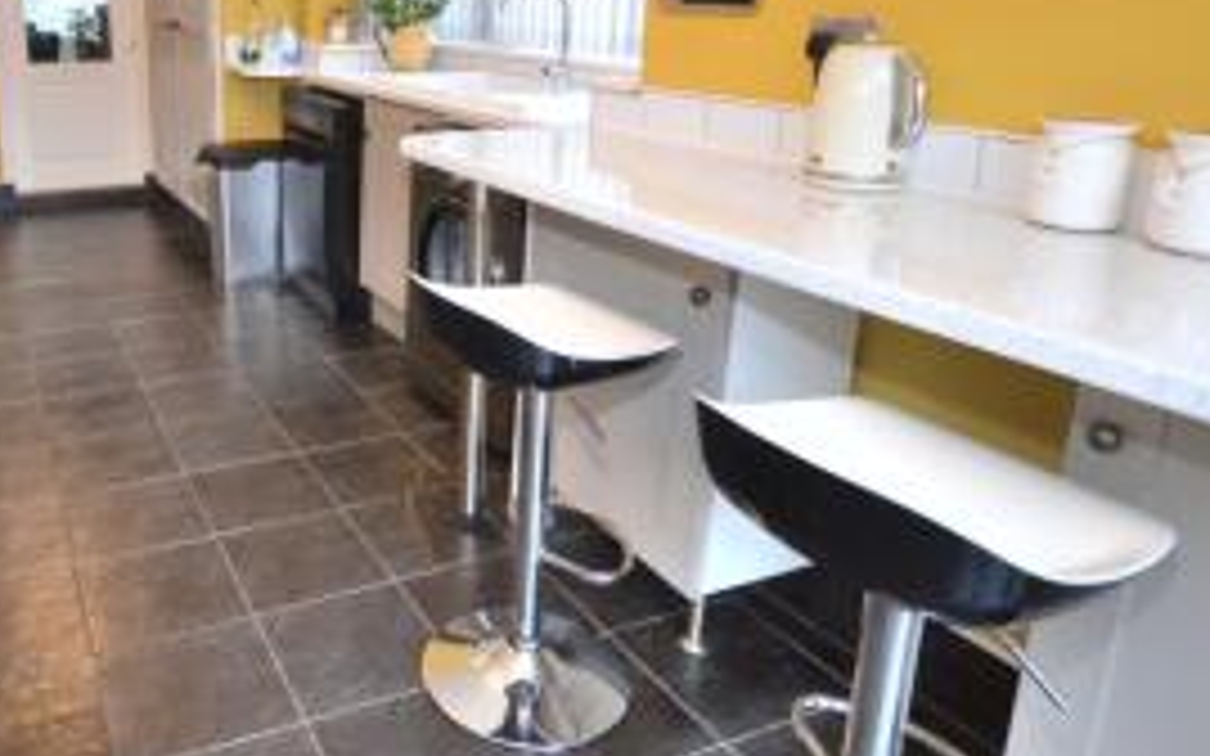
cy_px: 214
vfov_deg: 44.8
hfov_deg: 66.2
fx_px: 890
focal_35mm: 27
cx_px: 387
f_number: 4
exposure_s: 1/60
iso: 560
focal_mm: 10
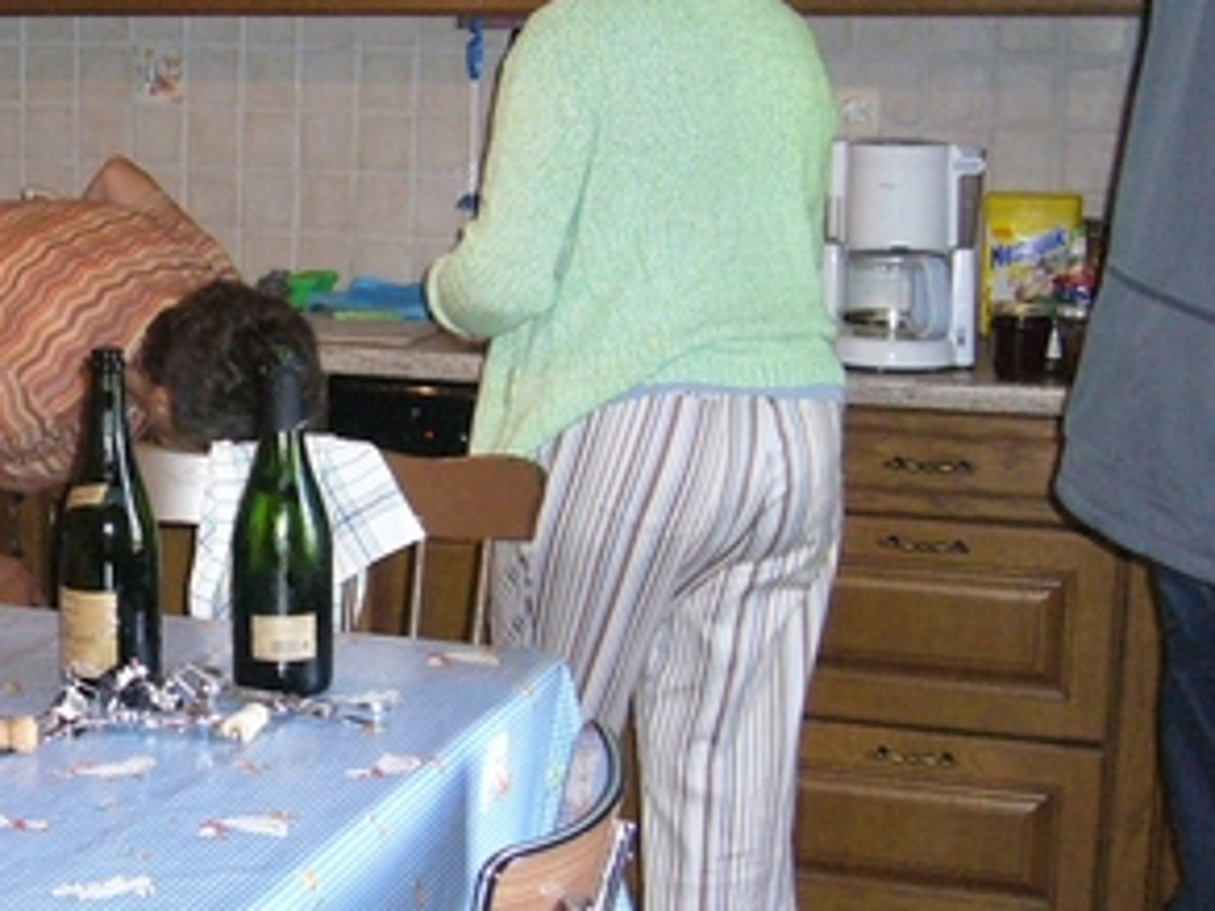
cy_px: 424
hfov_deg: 26.2
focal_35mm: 72
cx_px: 125
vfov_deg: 20.4
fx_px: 2527
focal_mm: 5.8
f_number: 2.8
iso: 320
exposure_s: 1/60
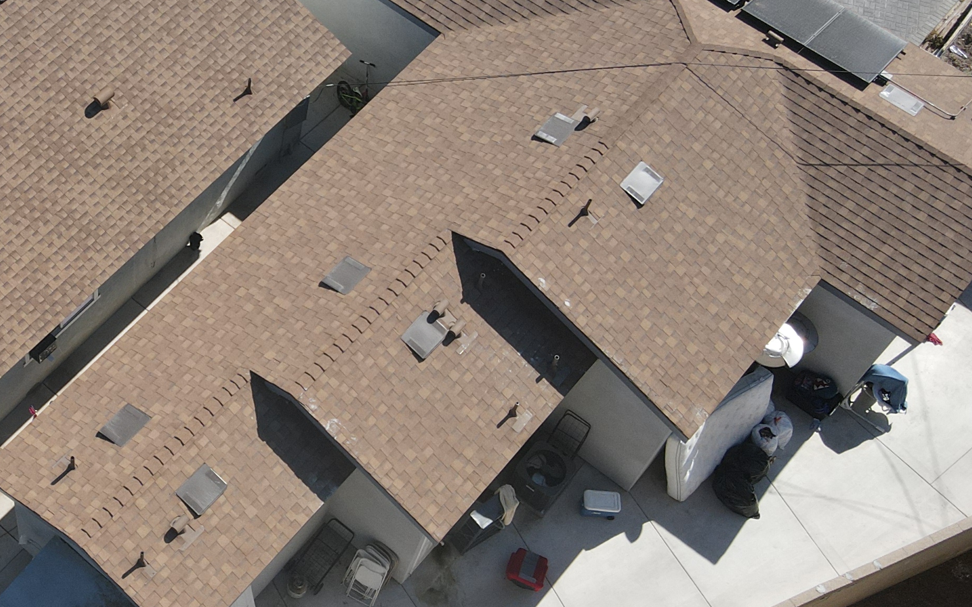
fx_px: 1457
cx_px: 112
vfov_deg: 23.5
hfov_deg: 34.9
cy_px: 245
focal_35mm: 55
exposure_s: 1/640
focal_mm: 4.5
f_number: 2.8
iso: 100
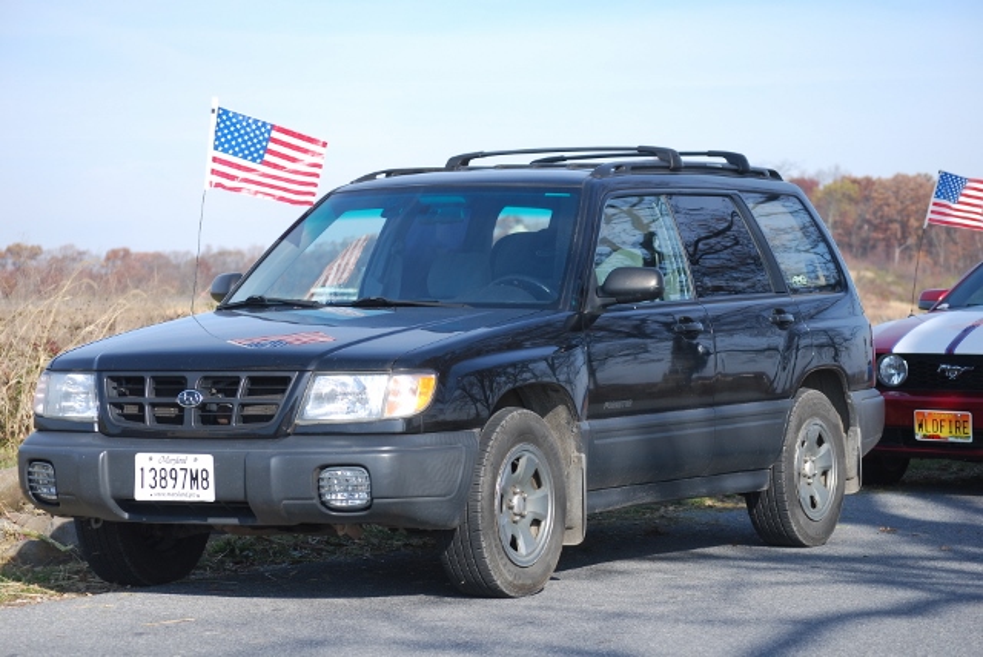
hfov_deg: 18.9
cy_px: 328
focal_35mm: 108
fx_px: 2952
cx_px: 492
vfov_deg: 12.7
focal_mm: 72
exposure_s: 1/500
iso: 200
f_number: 5.6
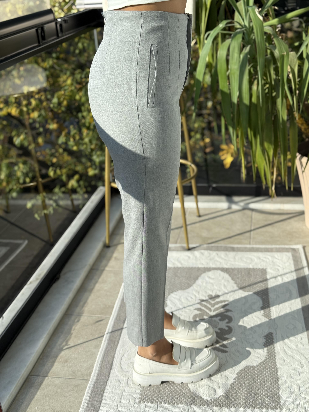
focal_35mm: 48
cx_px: 154
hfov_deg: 30.3
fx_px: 571
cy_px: 206
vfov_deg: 39.7
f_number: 1.78
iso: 80
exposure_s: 1/1330
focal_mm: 6.76
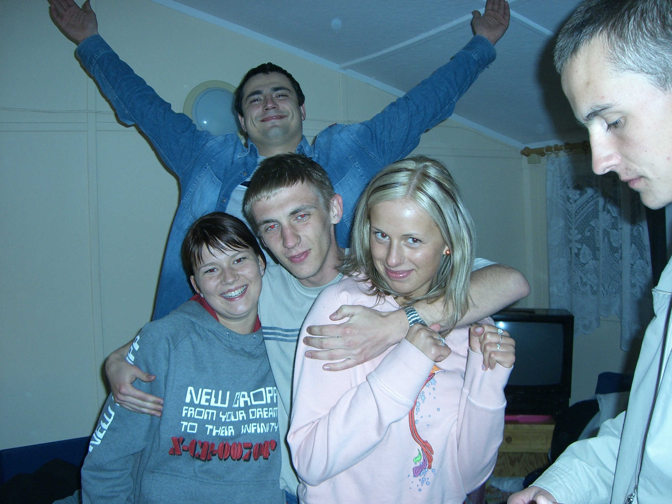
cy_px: 252
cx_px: 336
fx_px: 738
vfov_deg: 37.7
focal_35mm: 38
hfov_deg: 49.0
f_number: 2.7
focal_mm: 6.2
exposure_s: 1/60
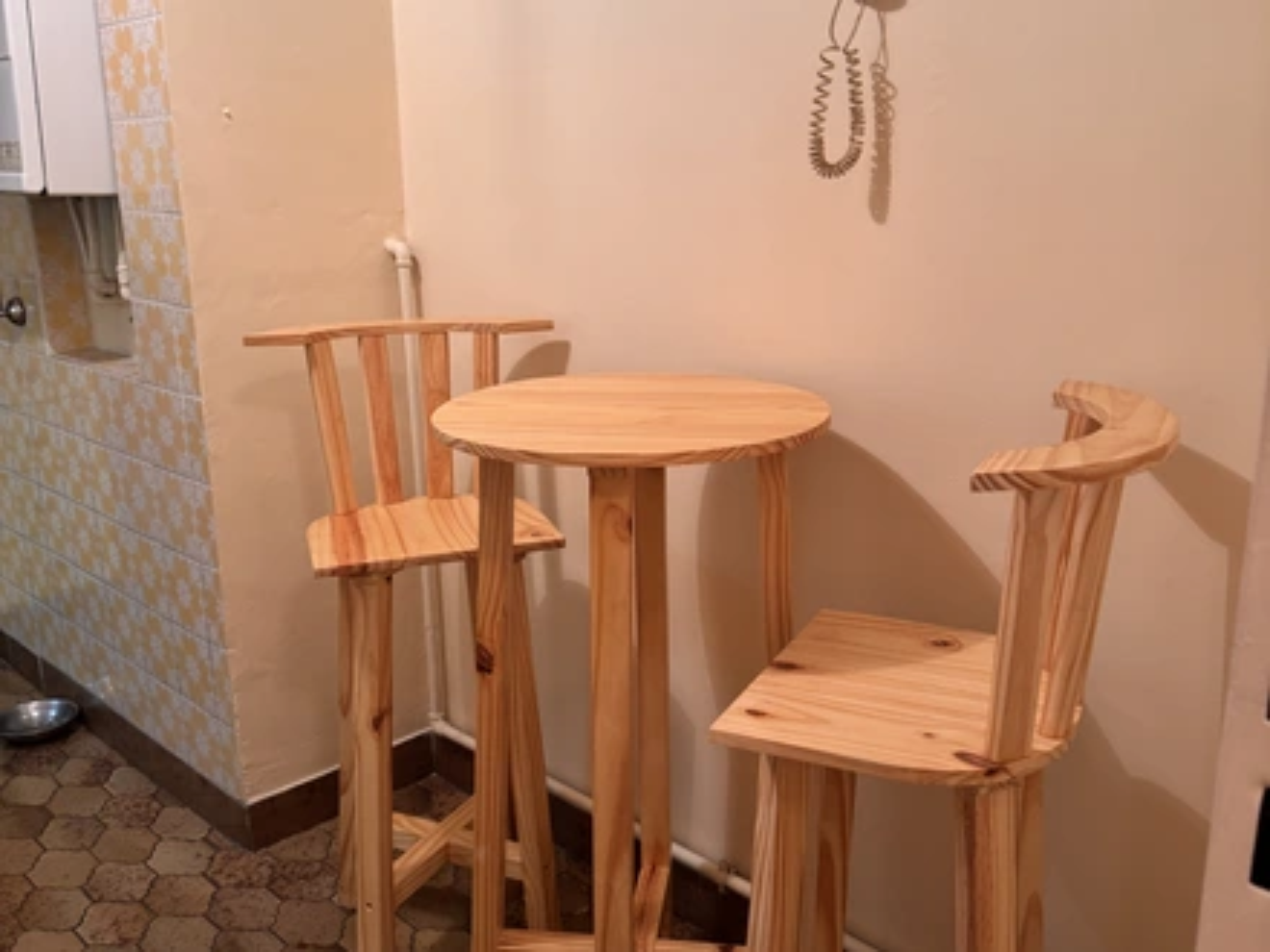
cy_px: 476
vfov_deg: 56.8
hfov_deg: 71.6
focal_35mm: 24
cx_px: 635
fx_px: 881
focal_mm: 6.76
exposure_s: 1/50
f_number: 1.78
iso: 200
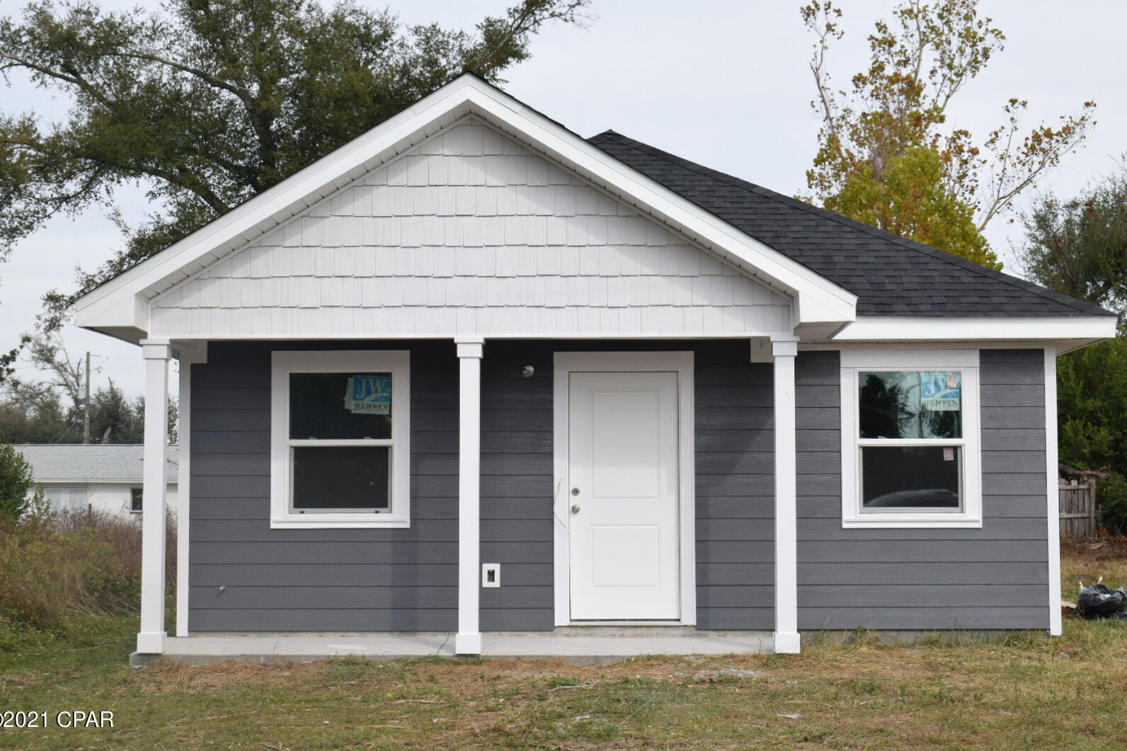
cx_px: 556
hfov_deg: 34.5
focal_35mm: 58
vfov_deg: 23.4
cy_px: 372
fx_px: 1815
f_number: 9
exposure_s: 1/320
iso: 200
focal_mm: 38
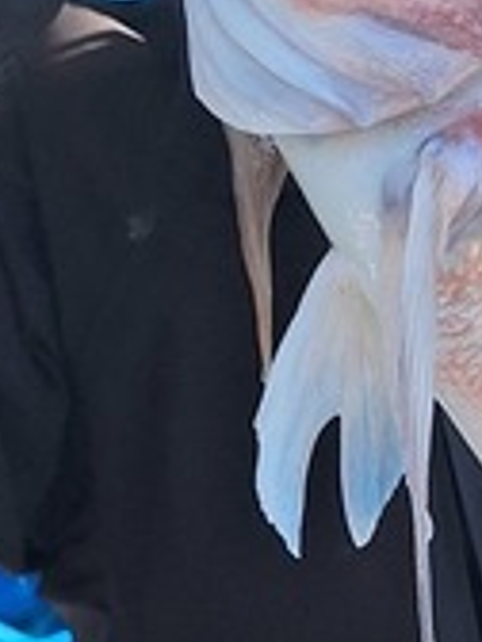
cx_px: 861
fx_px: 2172
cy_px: 336
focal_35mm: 117
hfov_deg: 11.7
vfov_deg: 16.8
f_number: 1.8
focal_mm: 5.54
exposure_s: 1/1161
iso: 40
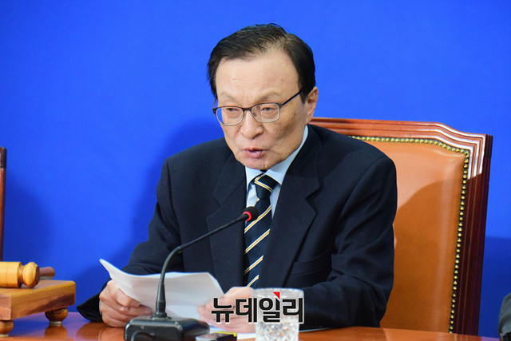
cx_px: 256
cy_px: 170
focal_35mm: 290
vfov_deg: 4.7
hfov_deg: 7.1
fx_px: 4117
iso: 6400
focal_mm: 290
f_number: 6.3
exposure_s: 1/400
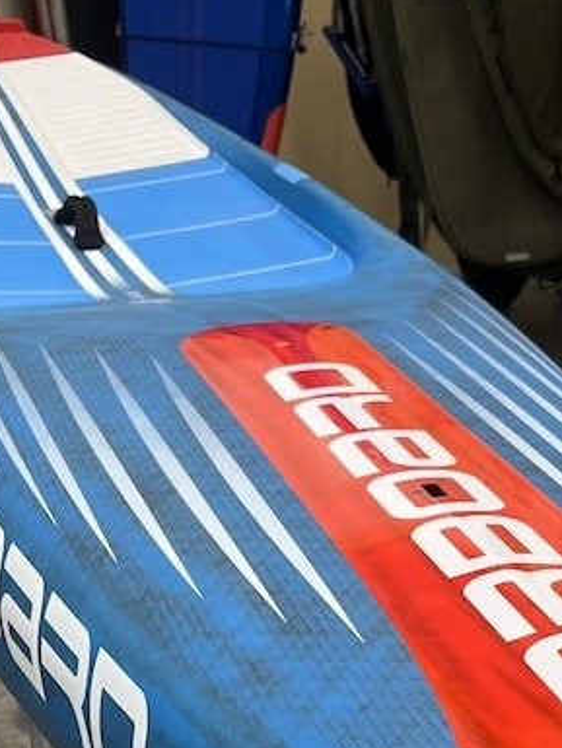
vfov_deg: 21.2
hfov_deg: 16.1
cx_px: 572
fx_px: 1947
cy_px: 714
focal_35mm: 90
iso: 80
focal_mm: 5.1
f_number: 1.6
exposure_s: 1/60
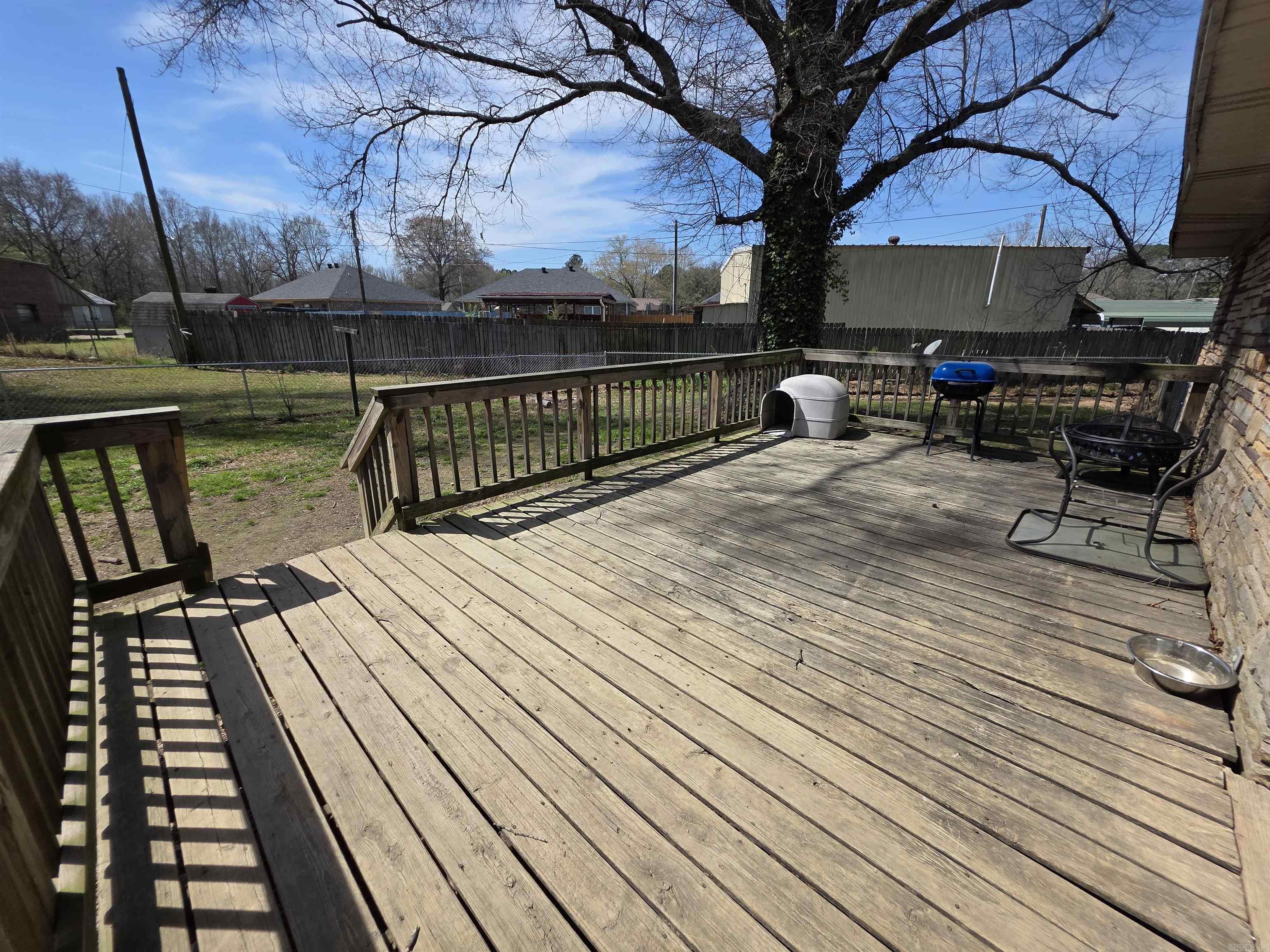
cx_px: 635
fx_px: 477
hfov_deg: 106.2
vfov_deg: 89.9
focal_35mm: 13
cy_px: 476
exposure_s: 1/2157
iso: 40
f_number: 1.9
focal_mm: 2.2
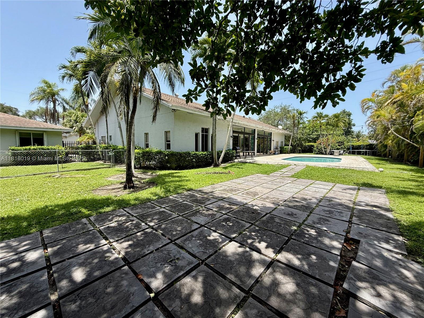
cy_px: 159
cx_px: 212
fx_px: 171
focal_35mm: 14
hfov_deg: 102.1
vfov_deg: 85.7
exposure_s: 1/1017
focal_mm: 2.22
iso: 50
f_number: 2.2
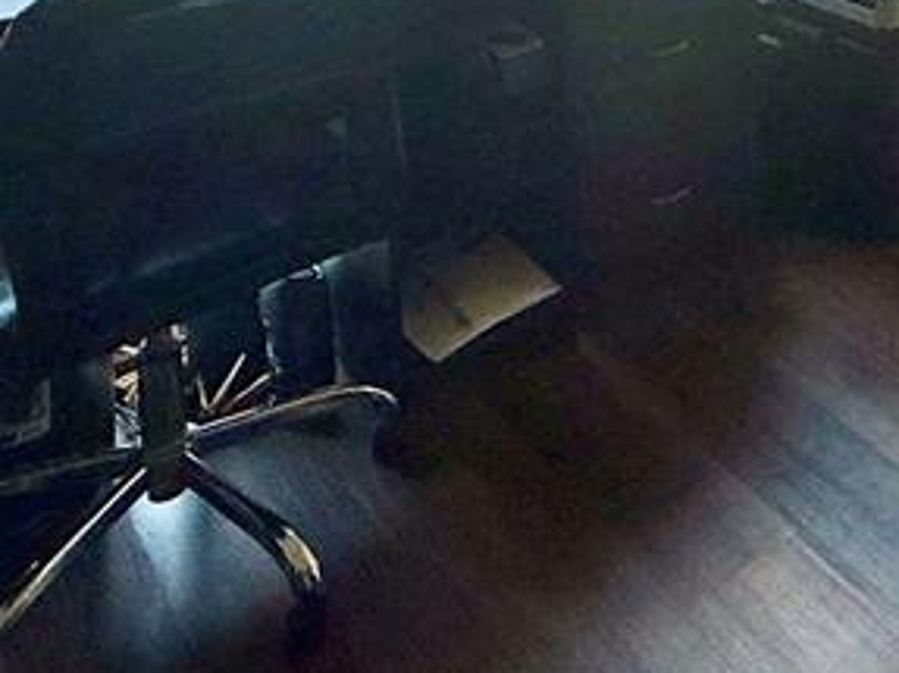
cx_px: 1052
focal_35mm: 50
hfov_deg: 32.3
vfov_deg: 23.9
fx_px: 1298
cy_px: -294
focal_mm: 2.22
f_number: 2.2
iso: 64
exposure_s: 1/359
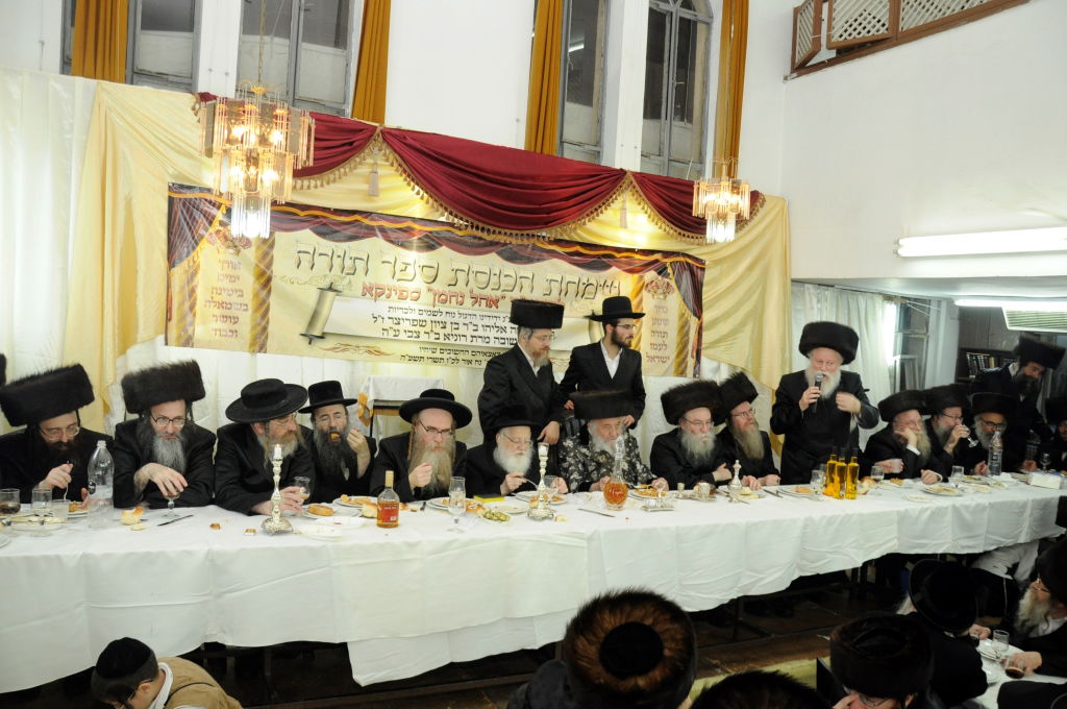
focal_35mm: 27
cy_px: 354
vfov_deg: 47.8
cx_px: 534
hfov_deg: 67.4
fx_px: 799
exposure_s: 1/80
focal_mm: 18
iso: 800
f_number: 5.6
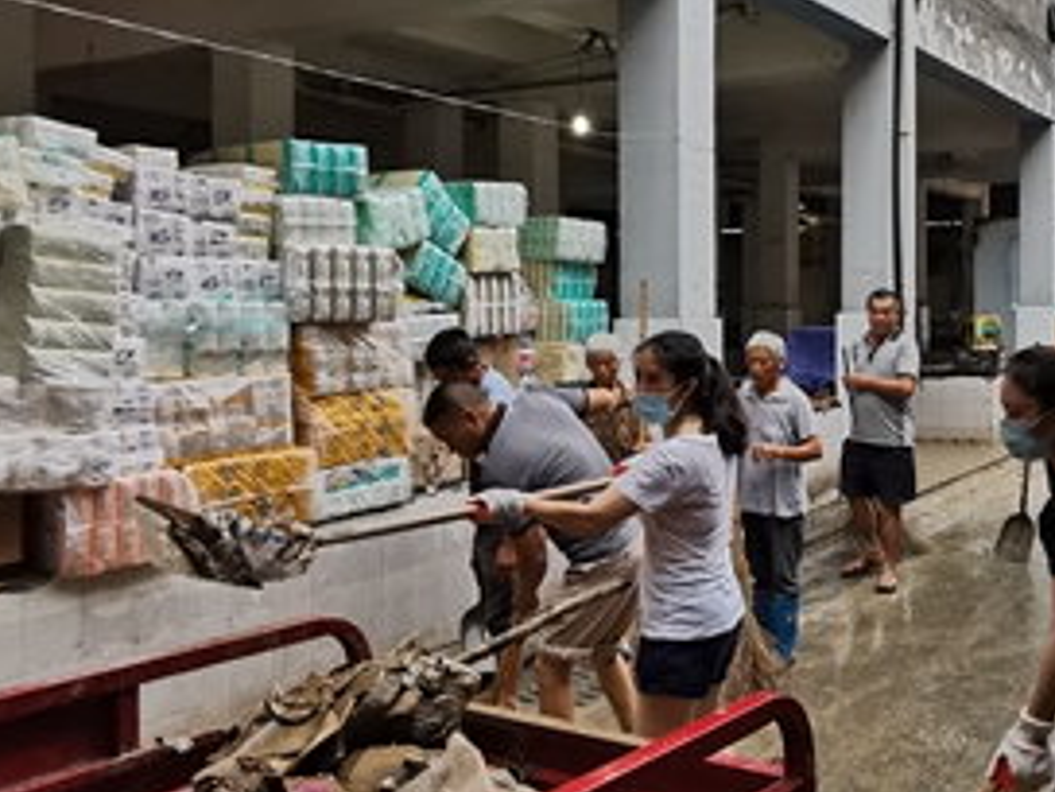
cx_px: 729
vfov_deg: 35.8
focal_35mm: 40
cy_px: 303
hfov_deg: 45.8
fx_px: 1219
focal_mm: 2.23
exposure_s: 1/100
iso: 100
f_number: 2.2
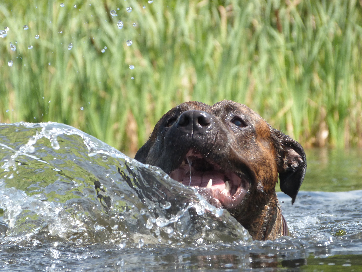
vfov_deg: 6.3
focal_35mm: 236
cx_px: 181
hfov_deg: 8.4
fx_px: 2468
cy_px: 136
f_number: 3.9
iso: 160
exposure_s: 1/500
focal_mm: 42.4
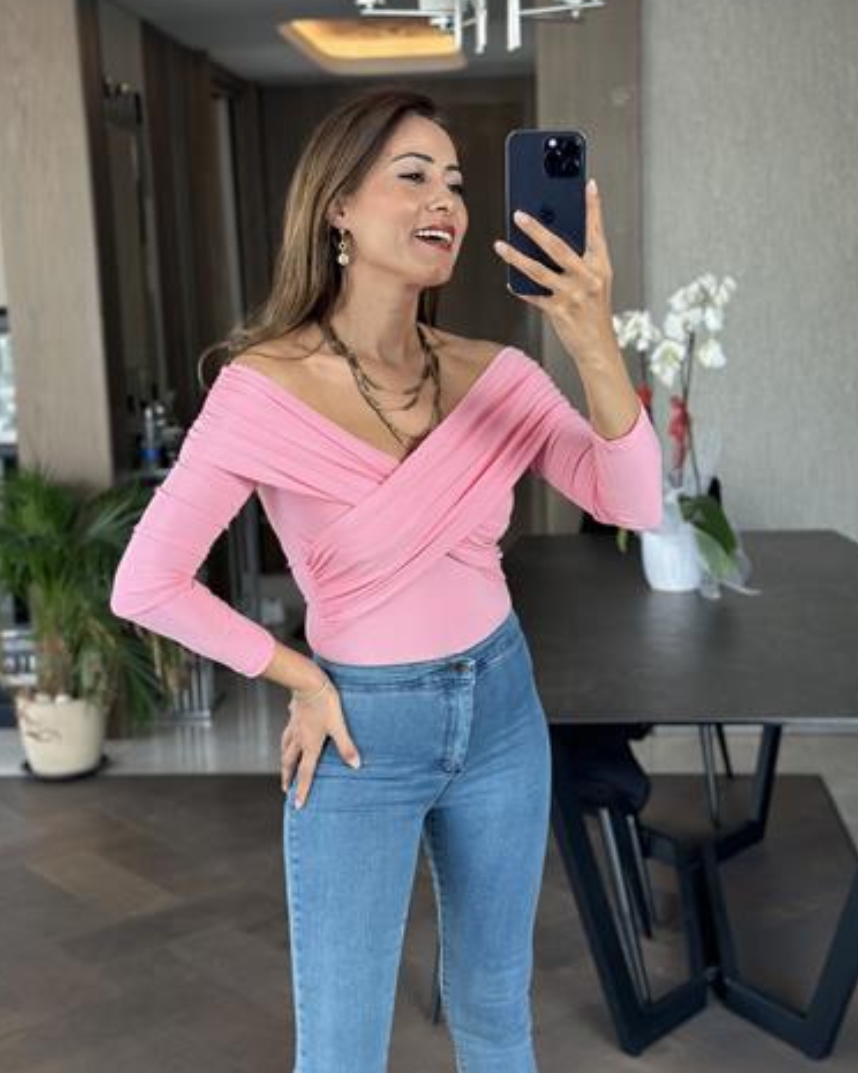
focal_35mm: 51
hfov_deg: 29.7
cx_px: 427
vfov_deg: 36.7
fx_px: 1619
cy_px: 554
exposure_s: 1/67
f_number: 1.78
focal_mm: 6.86
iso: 125
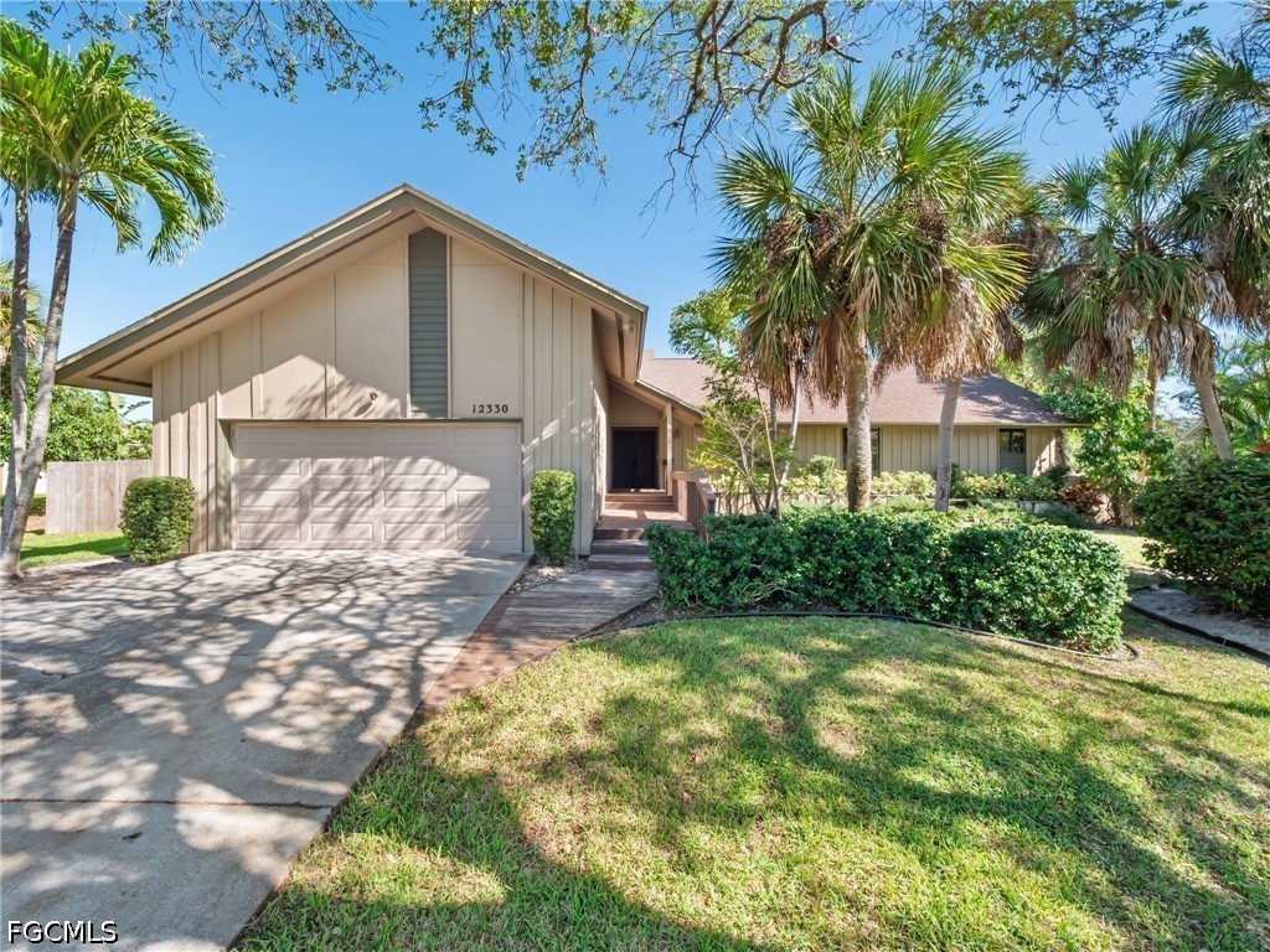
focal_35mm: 14
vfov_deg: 85.7
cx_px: 635
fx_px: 514
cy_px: 476
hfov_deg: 102.1
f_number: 7.1
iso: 200
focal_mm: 7
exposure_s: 1/80
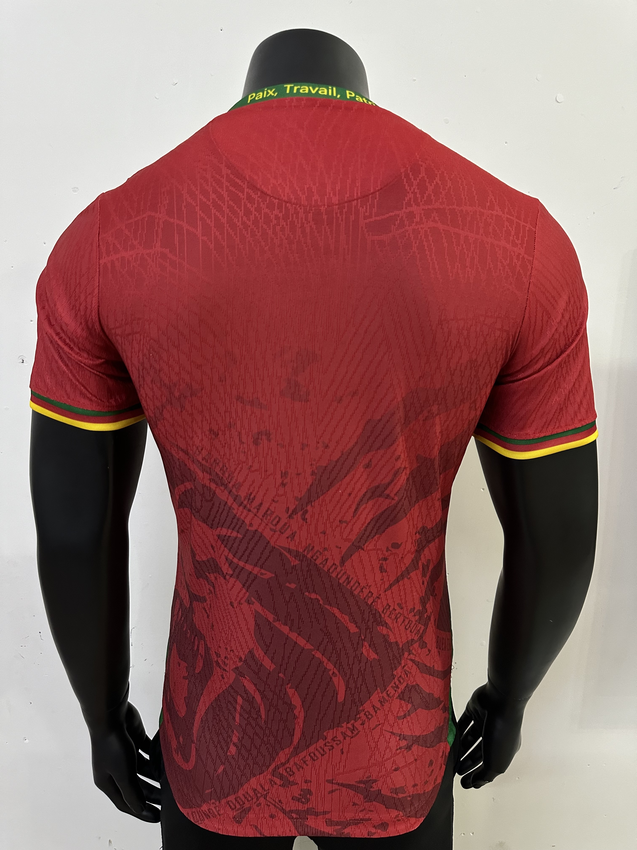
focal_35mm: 24
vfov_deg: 71.6
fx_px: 589
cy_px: 425
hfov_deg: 56.8
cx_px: 318
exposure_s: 1/50
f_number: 1.78
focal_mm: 6.86
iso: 400
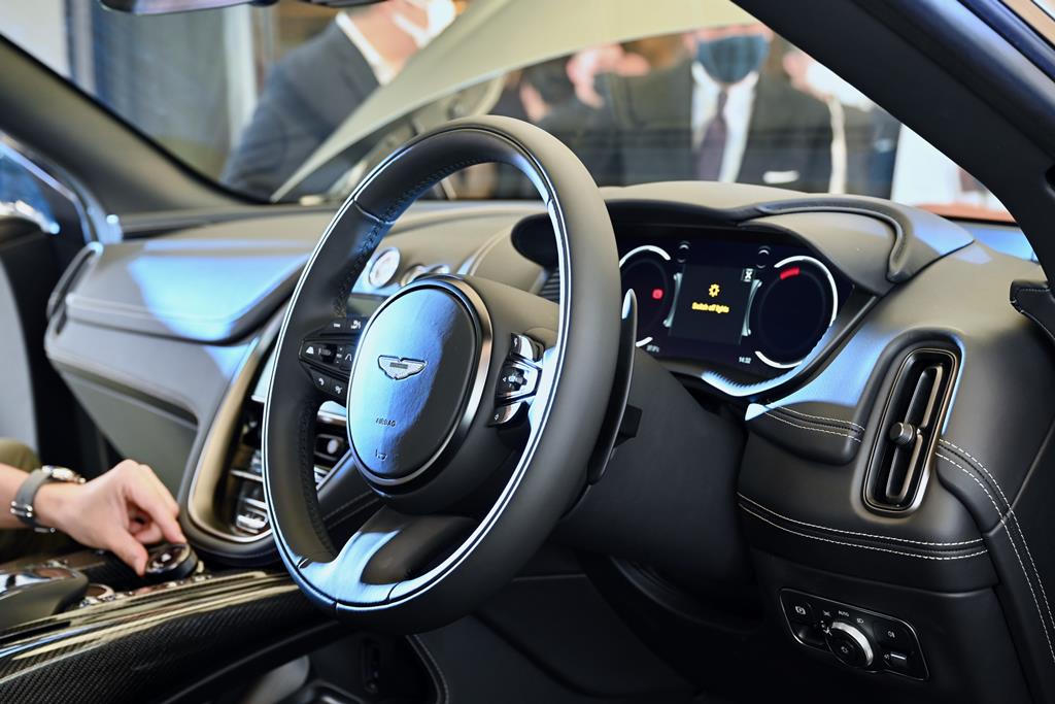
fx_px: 1377
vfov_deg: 28.7
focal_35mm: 47
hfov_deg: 41.9
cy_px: 352
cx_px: 528
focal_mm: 47
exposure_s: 1/80
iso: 800
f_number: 4.5
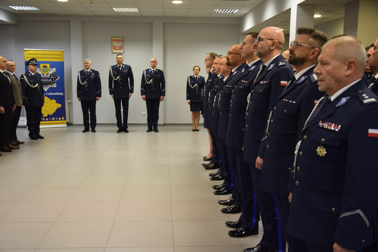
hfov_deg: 53.1
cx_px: 189
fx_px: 378
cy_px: 126
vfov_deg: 36.9
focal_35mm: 36
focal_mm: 24
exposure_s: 1/60
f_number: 3.8
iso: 1000
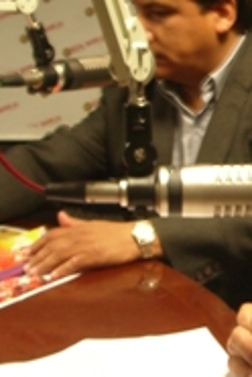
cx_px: 337
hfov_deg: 14.8
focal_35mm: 88
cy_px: 143
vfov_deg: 23.0
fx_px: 920
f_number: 2.6
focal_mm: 5.8
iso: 200
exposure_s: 1/4
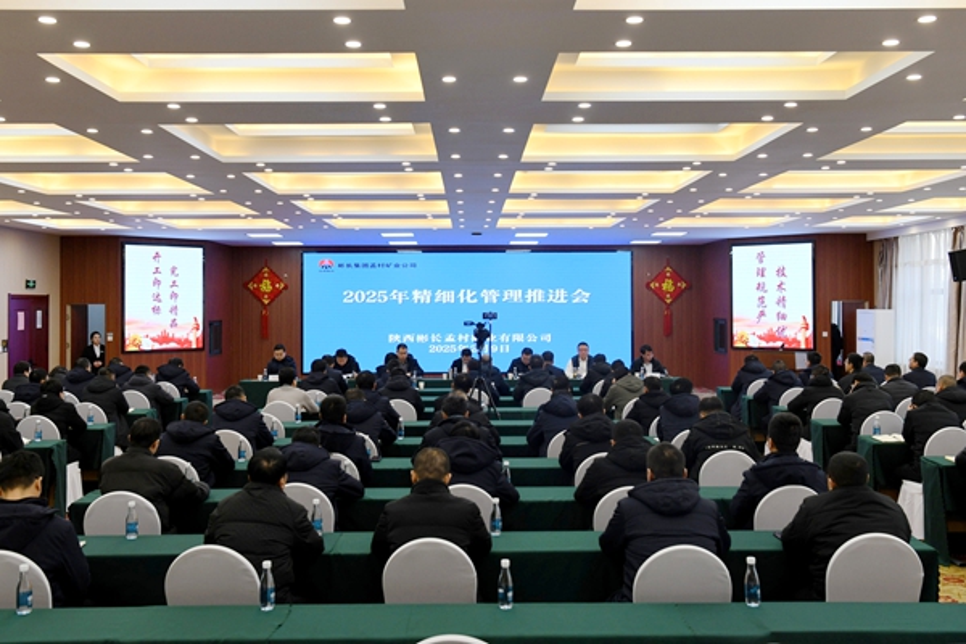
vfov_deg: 38.9
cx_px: 483
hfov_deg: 55.8
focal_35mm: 34
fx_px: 912
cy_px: 322
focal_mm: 34
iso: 1000
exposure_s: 1/160
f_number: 6.3
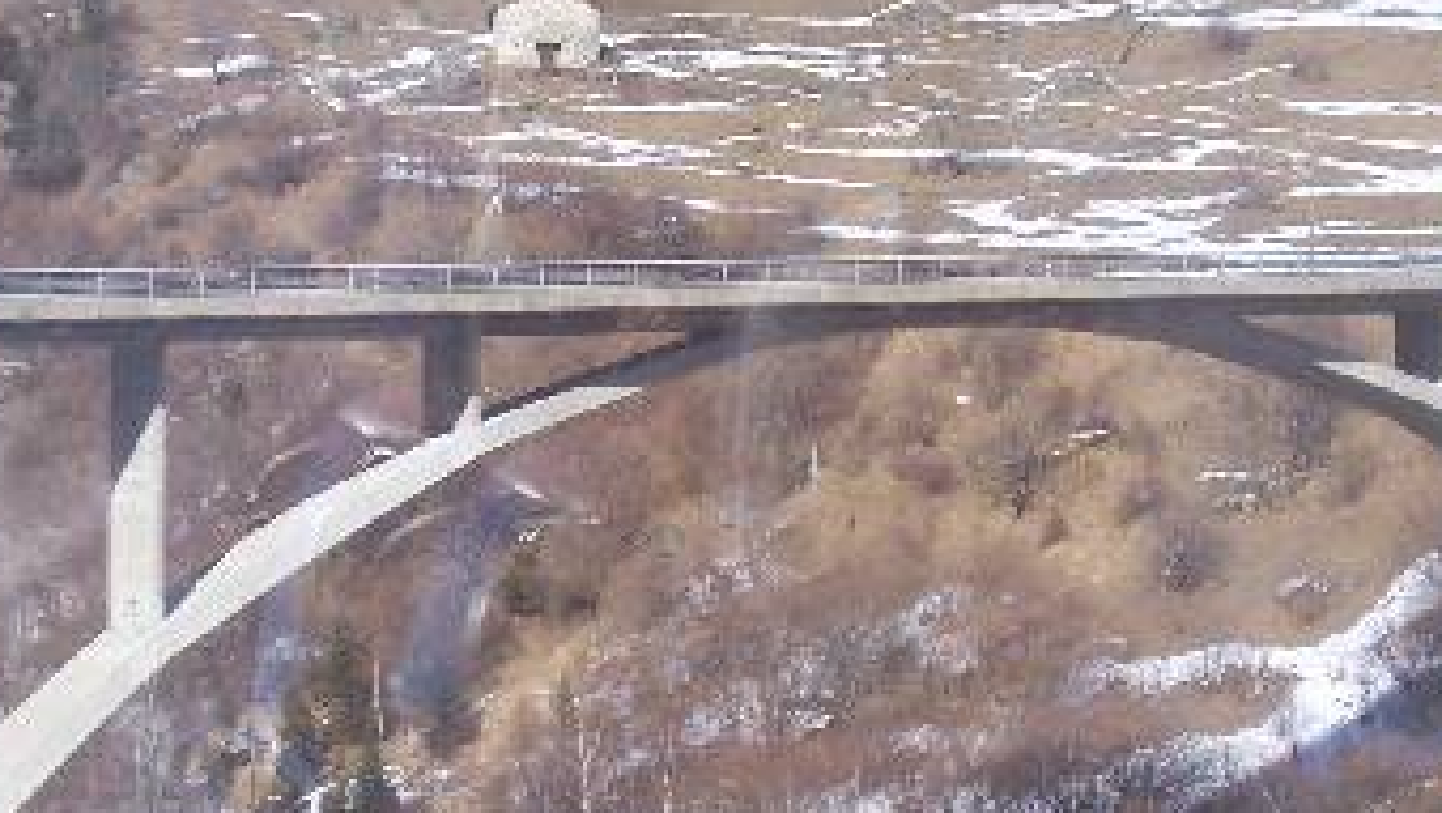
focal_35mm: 120
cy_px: 404
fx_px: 4590
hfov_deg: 17.9
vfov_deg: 10.1
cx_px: 710
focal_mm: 10.8
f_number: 4
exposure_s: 1/350
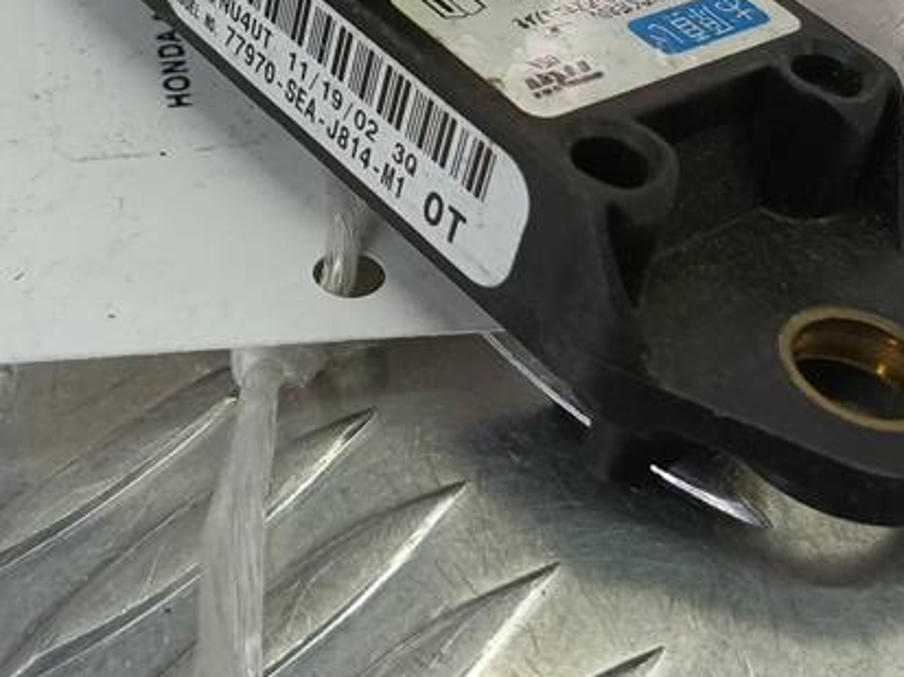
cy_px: 107
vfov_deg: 21.5
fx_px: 1748
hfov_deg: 29.0
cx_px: 455
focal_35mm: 67
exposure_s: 1/100
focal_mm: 4.11
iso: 153
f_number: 1.6
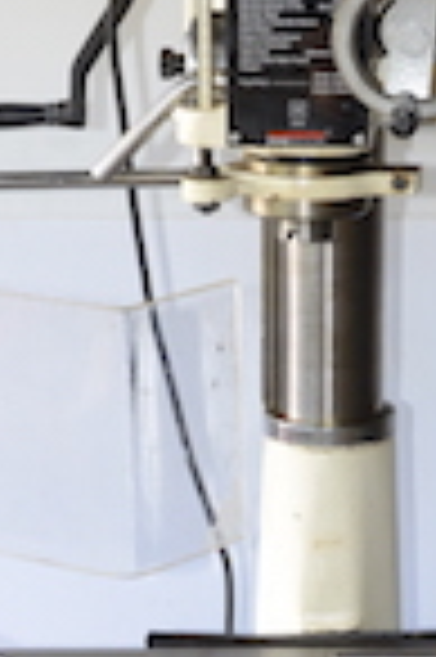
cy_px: 328
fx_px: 1985
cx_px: 355
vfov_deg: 18.8
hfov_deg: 12.5
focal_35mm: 109
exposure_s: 1/80
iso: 800
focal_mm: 26
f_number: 7.1
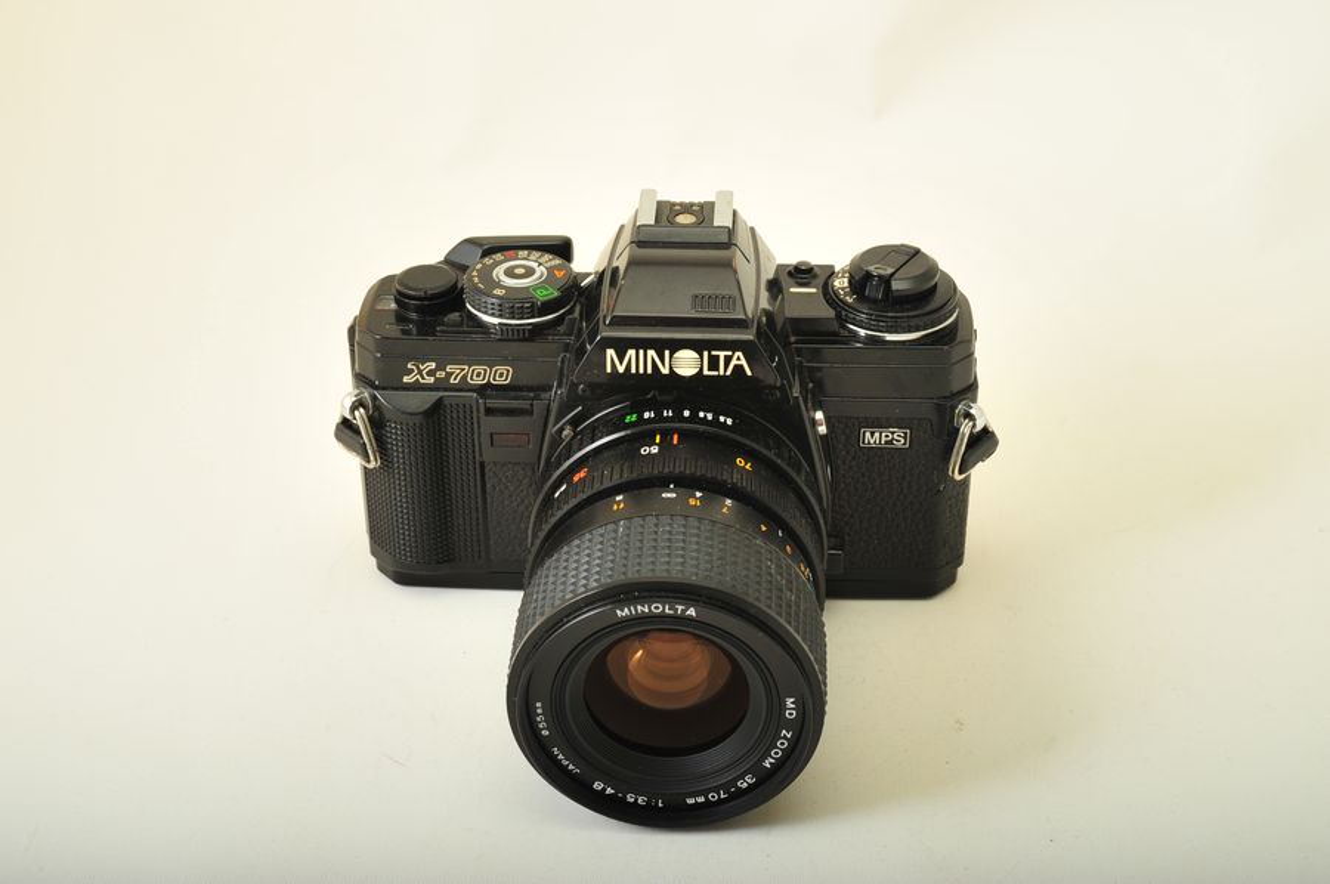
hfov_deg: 33.4
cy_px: 442
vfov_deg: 22.6
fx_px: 2214
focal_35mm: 60
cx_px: 665
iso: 200
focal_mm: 60
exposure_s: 1/250
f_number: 18
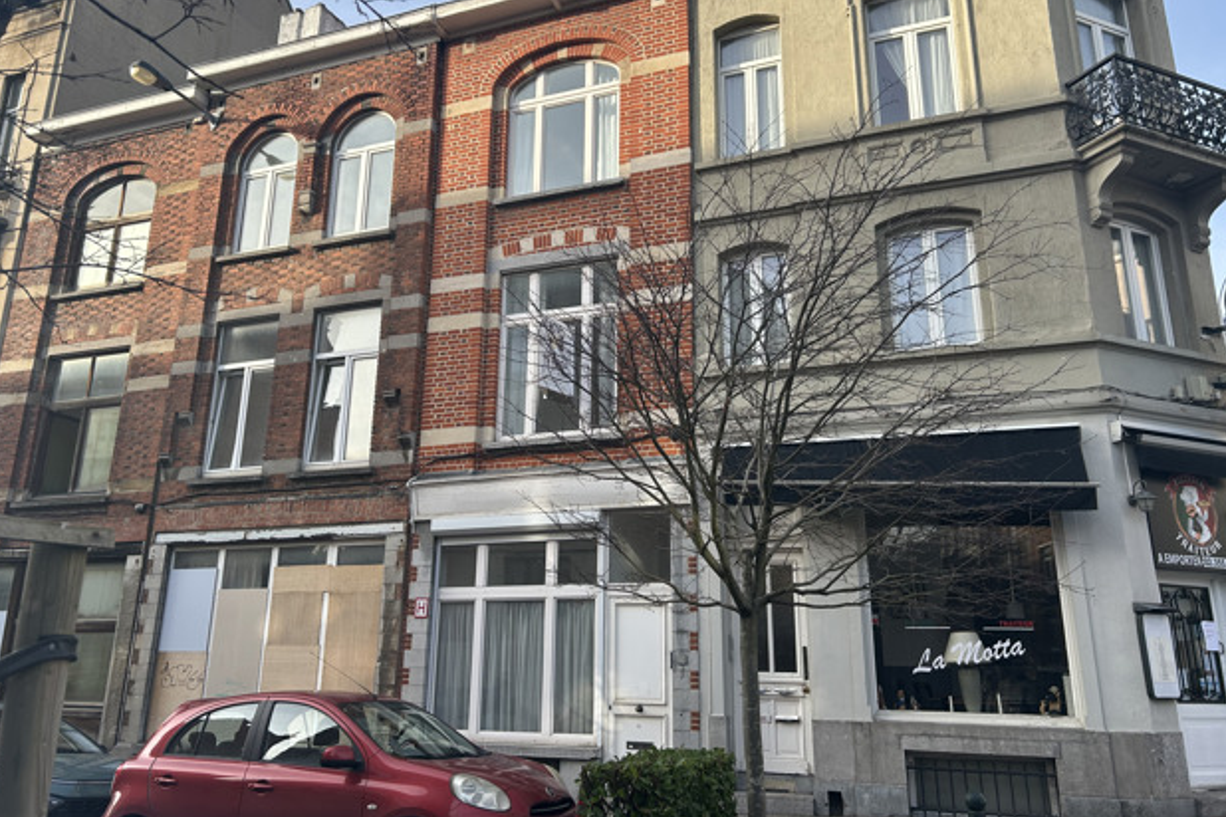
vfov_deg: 46.3
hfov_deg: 65.5
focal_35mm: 28
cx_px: 607
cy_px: 365
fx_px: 953
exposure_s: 1/1100
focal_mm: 5.7
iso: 50
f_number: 1.5
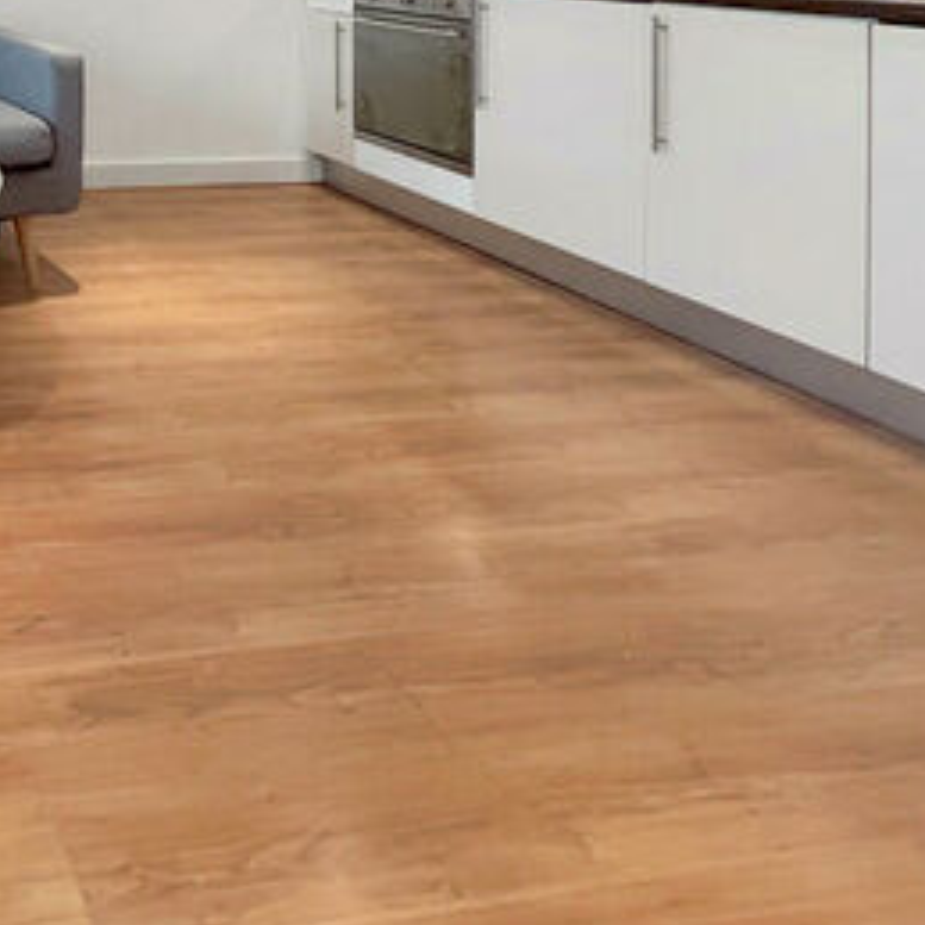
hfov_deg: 41.5
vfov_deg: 47.0
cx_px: -100
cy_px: 84
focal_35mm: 31
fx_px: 937
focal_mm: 1.57
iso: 160
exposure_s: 1/100
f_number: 1.8
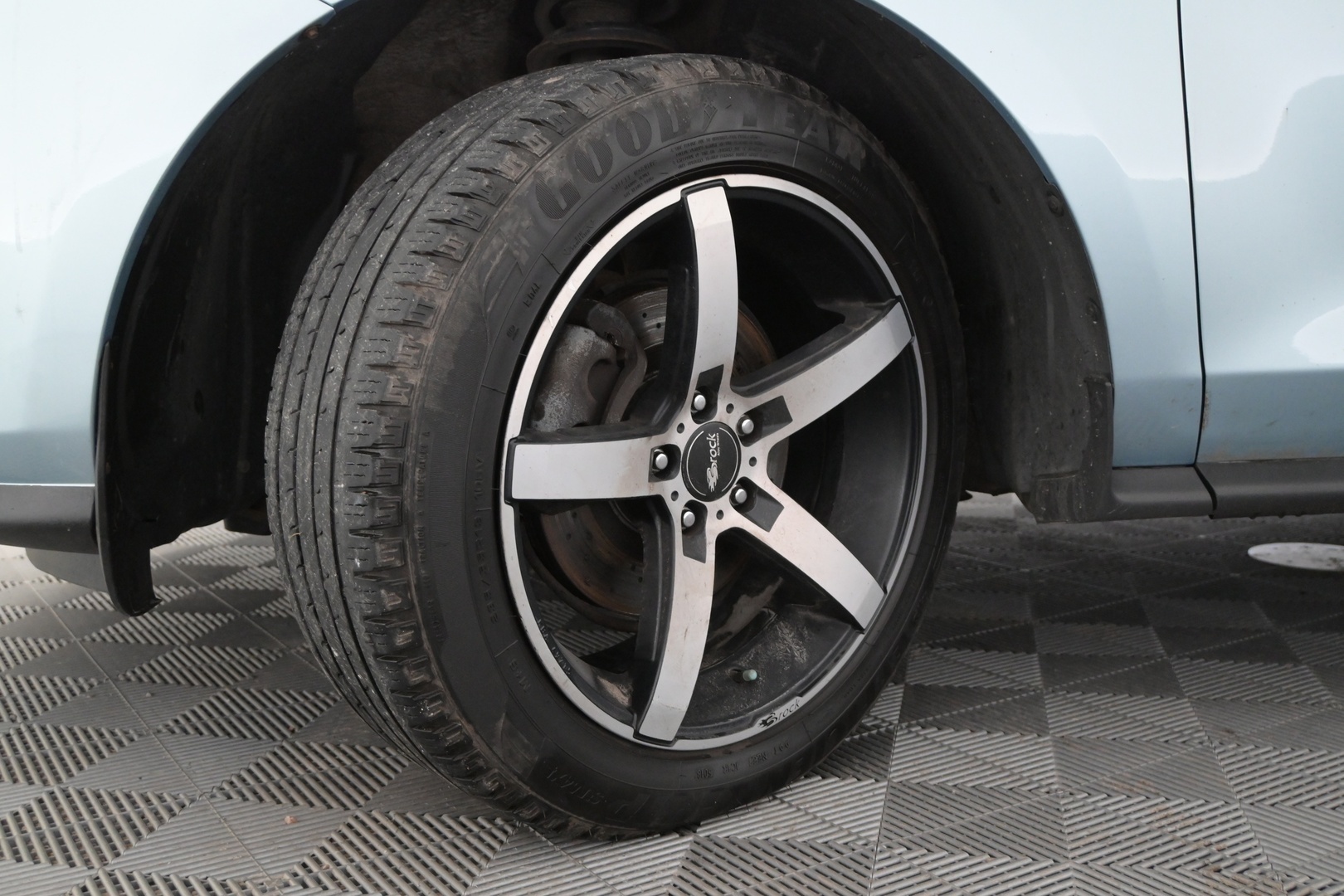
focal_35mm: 36
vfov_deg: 36.9
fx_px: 1344
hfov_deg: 53.1
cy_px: 448
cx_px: 672
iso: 2500
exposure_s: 1/80
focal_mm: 24
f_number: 4.5
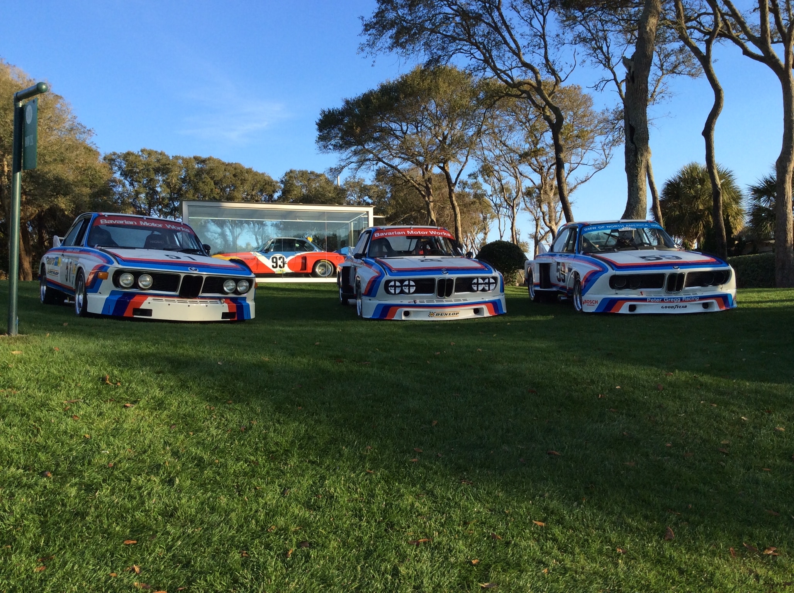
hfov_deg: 55.4
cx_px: 397
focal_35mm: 33
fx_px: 756
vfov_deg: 42.8
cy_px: 296
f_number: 2.4
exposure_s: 1/561
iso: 32
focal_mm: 3.3
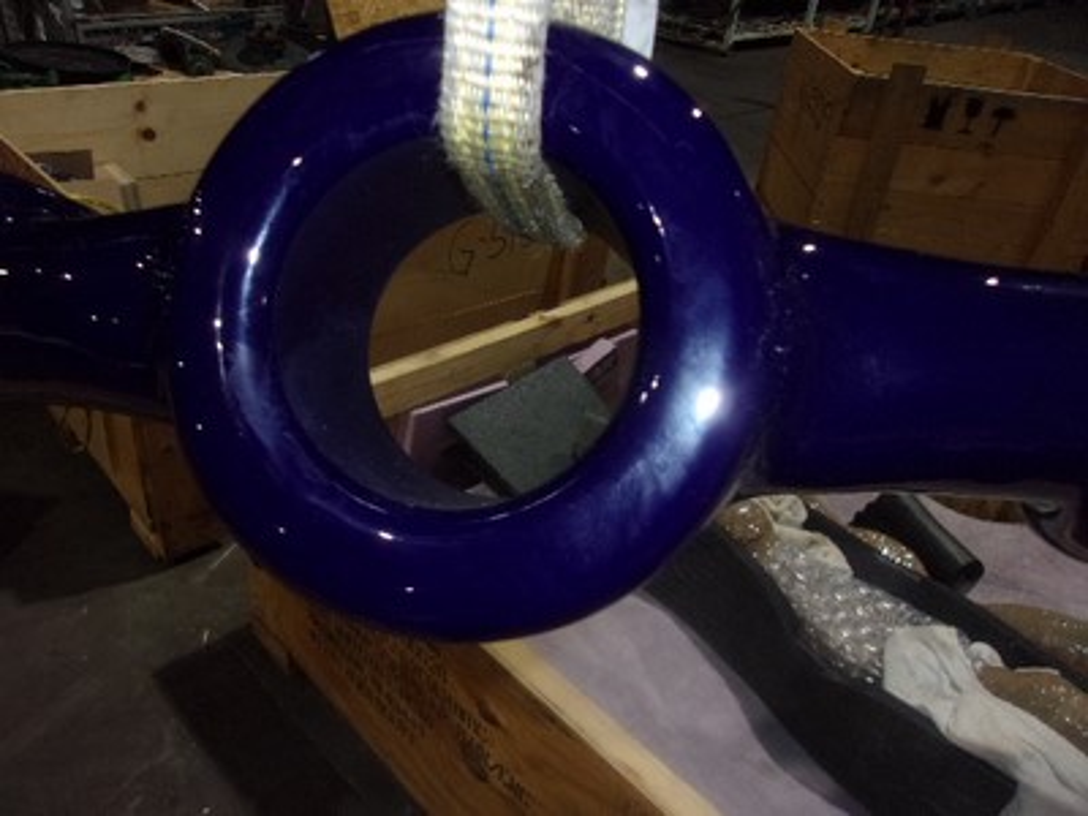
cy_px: 408
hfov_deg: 65.3
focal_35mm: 27
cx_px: 544
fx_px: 849
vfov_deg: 51.4
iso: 200
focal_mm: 4.9
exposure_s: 1/34
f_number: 3
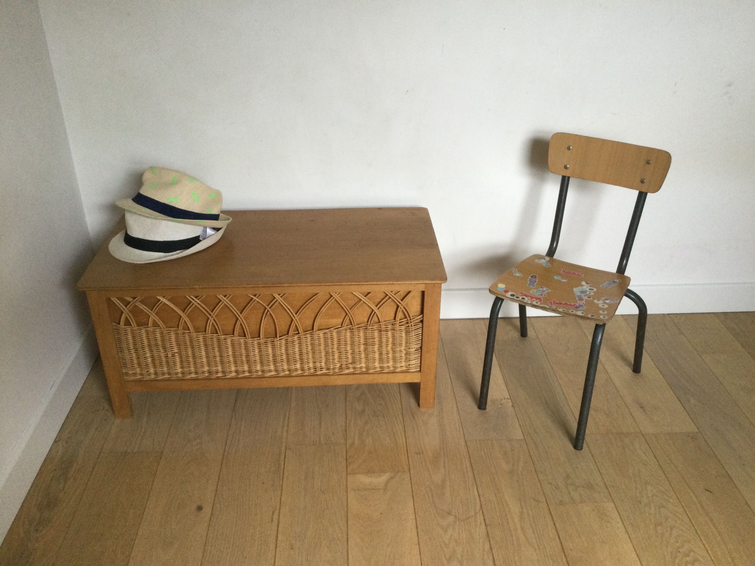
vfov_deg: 45.4
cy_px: 283
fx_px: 676
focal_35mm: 31
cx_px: 378
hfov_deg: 58.4
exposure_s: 1/33
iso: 160
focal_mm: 3.3
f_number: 2.4
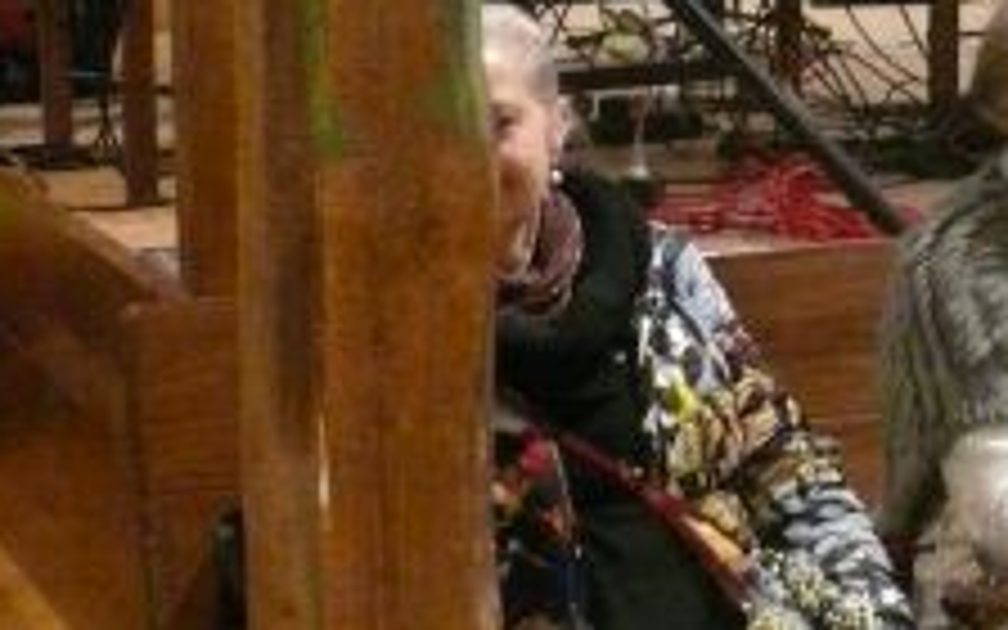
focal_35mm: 106
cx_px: 1206
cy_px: 63
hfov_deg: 18.6
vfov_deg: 12.3
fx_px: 2912
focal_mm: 7.4
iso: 800
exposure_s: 1/40
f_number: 2.8
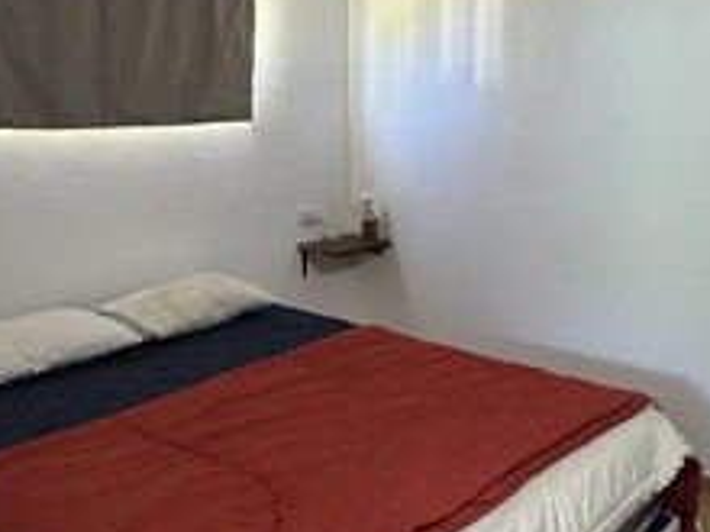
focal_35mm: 28
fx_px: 574
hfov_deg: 63.4
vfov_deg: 48.9
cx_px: 361
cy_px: 177
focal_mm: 2.22
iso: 500
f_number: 2.2
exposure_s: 1/50
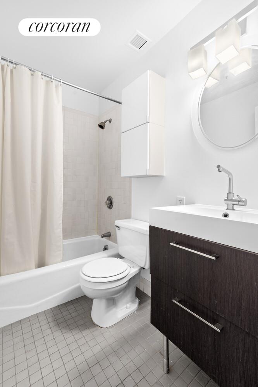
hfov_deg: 77.3
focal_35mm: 15
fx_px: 161
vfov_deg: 100.4
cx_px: 129
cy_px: 194
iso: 200
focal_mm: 10
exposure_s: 1/2
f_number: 10
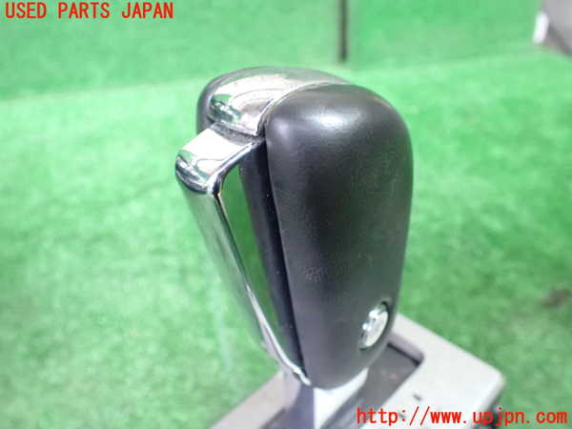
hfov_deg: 60.0
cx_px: 286
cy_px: 214
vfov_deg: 46.8
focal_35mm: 30
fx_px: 496
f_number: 2.3
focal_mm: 5.4
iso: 1600
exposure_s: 1/25
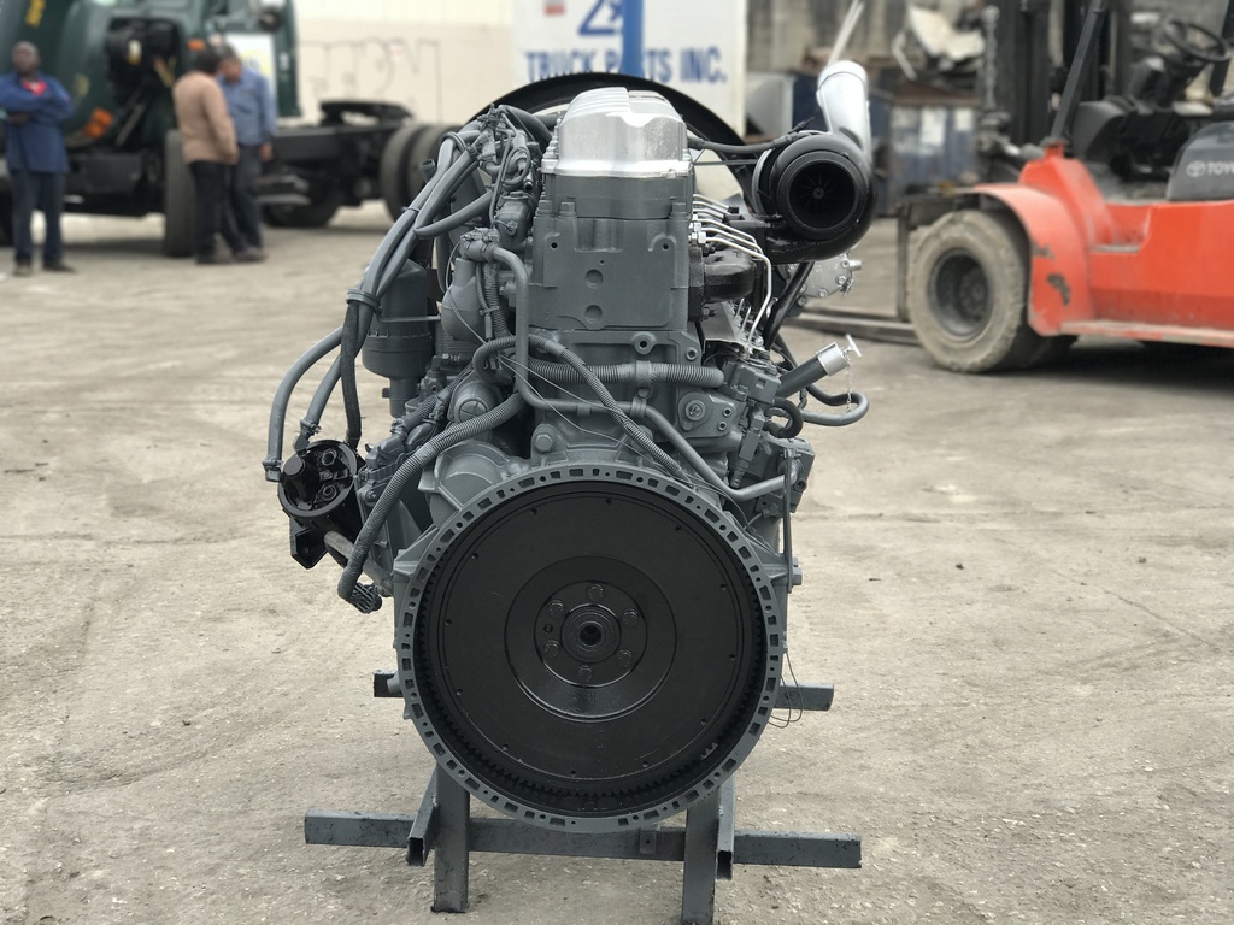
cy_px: 462
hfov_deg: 33.8
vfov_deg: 25.7
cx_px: 617
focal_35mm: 57
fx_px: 2032
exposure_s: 1/245
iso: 20
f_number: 2.8
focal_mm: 6.6
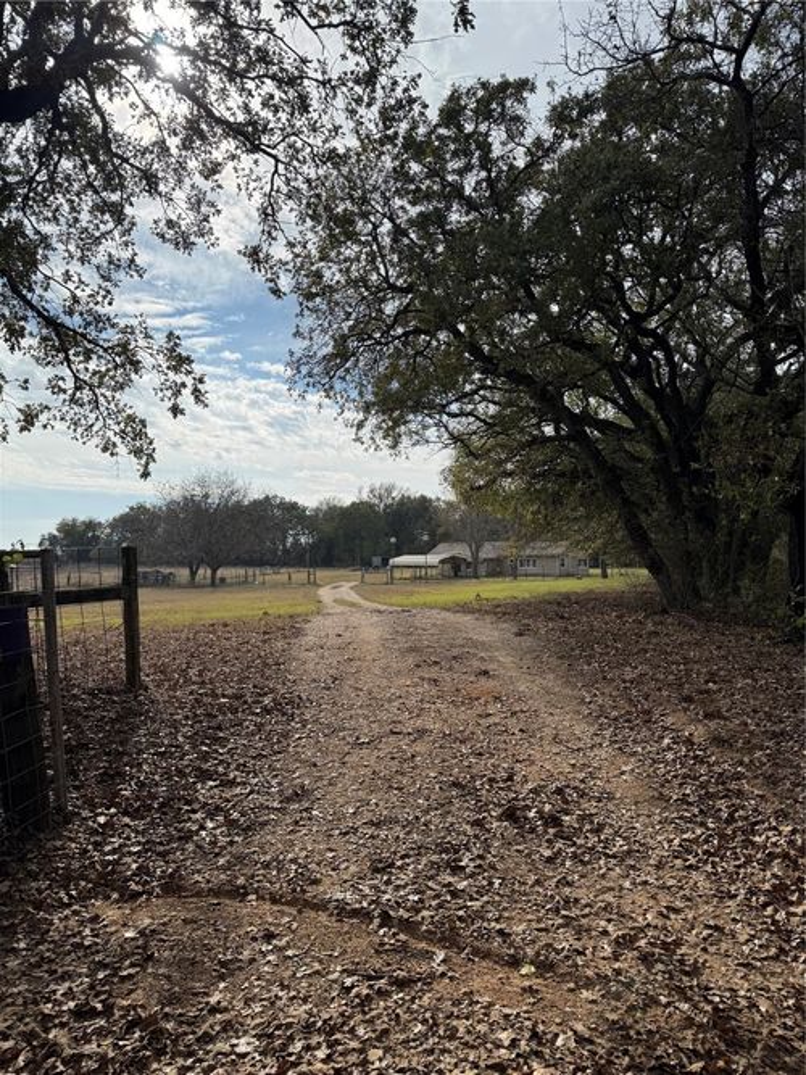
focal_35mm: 24
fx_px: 745
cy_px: 538
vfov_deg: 71.6
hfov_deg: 56.8
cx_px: 403
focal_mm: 6.76
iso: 80
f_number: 1.78
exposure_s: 1/7092
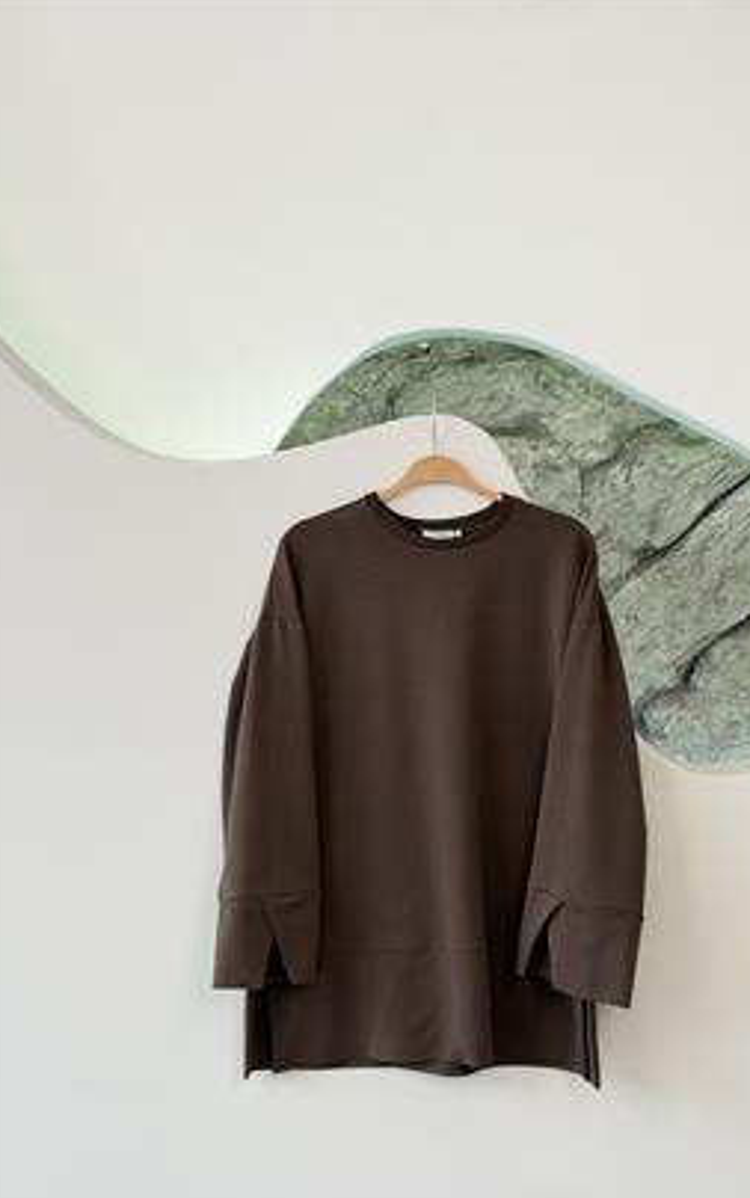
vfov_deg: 38.8
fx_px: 1698
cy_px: 600
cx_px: 436
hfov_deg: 24.9
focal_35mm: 52
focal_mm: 6.76
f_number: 1.78
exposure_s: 1/135
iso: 50
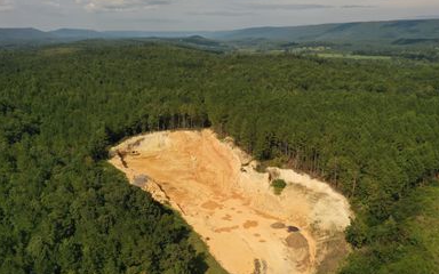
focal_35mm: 32
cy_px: 150
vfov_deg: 39.4
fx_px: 383
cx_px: 242
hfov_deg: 59.5
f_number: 9
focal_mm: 10.26
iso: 100
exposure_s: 1/400
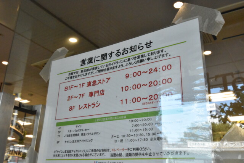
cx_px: 122
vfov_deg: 36.9
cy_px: 82
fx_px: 244
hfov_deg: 53.1
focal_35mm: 36
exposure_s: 1/500
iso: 6400
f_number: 11
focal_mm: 24
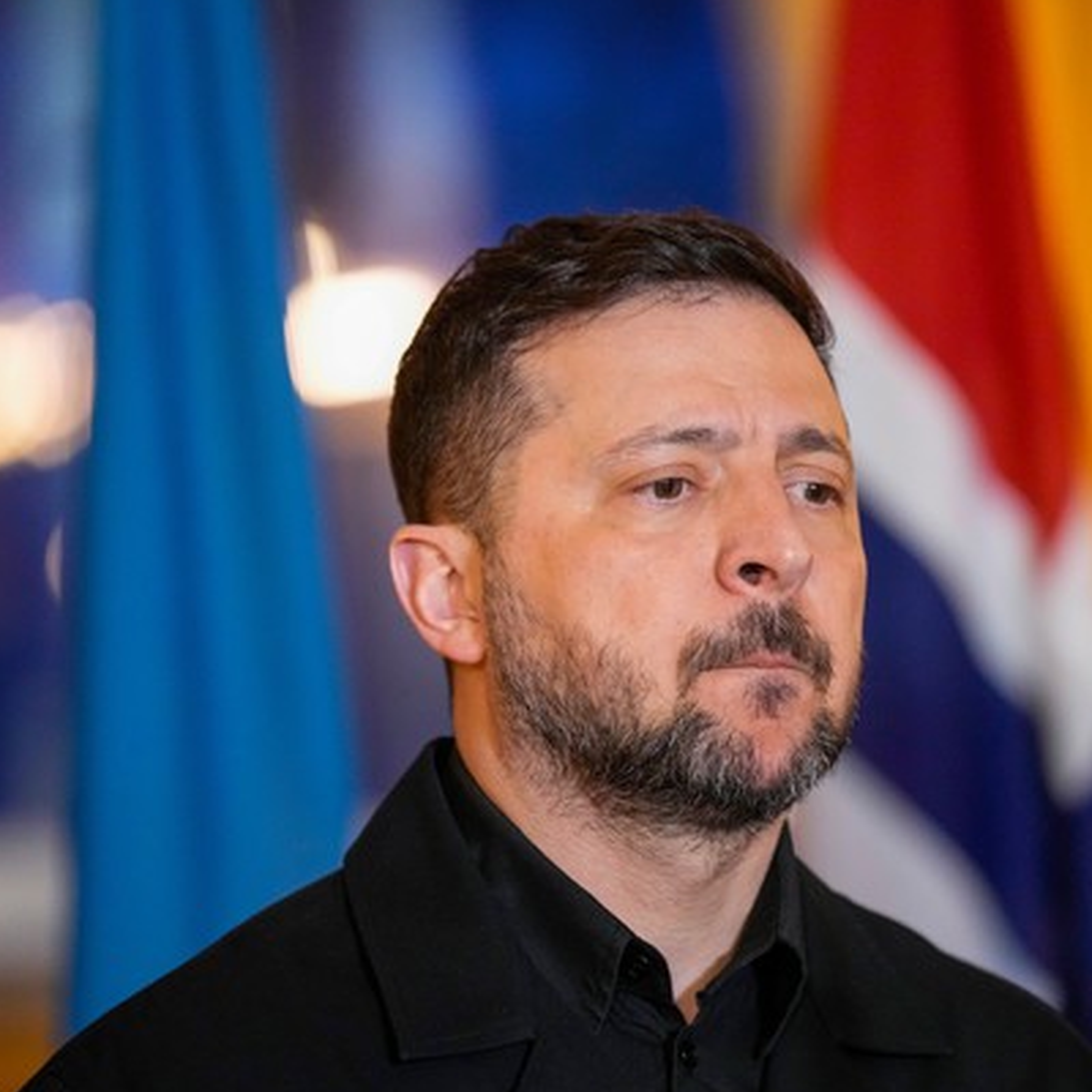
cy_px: 569
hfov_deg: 6.4
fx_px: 9708
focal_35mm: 272
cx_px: 633
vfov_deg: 6.4
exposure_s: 1/320
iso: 6400
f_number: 2.8
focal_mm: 200
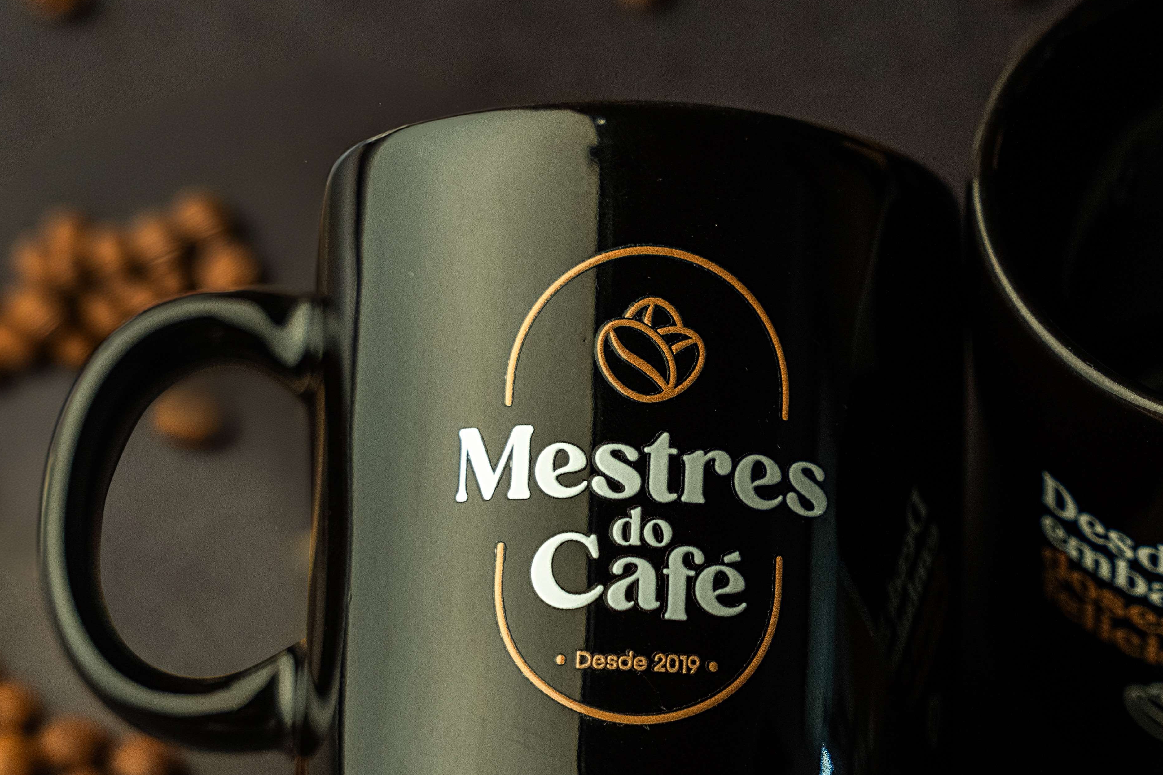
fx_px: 3618
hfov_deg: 18.0
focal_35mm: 112
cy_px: 477
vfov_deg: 12.2
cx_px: 983
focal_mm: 60
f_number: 4.5
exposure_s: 1/125
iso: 3200
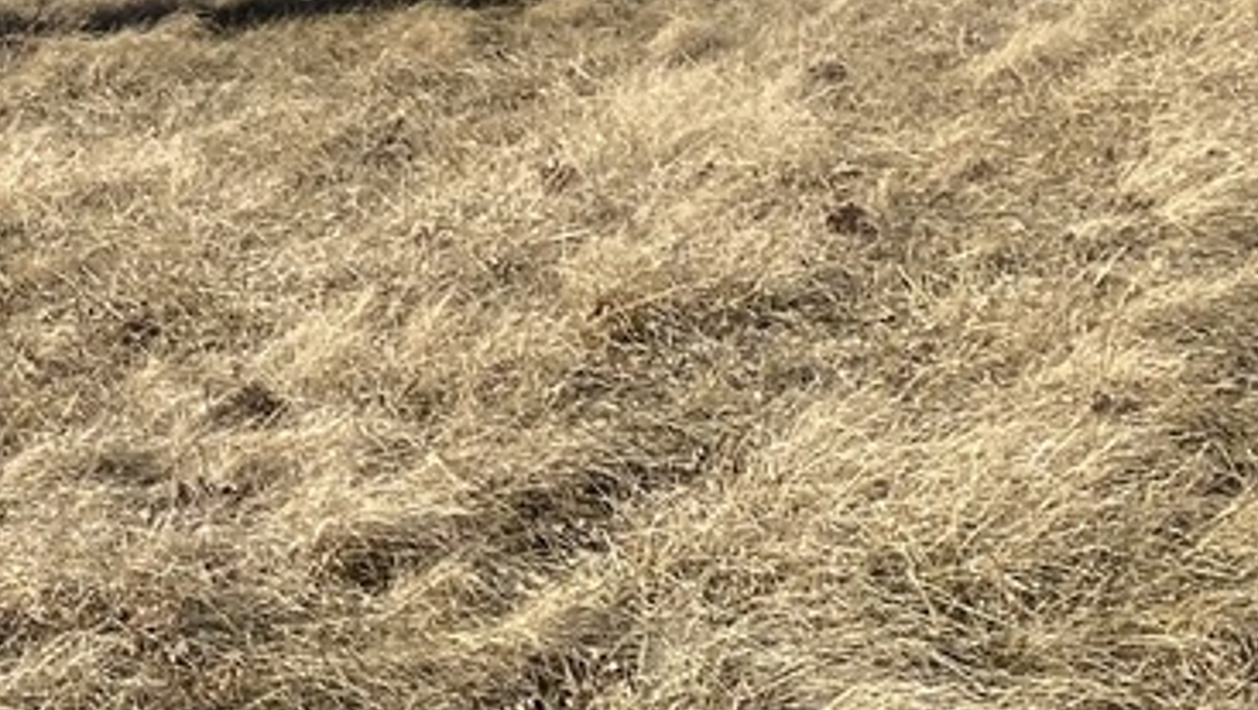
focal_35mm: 111
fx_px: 3705
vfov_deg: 10.4
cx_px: -624
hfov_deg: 17.4
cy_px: -463
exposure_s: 1/2625
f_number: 1.8
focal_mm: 4.25
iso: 32
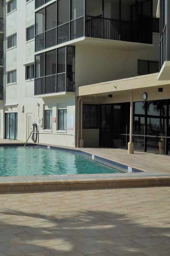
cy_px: 126
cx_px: 35
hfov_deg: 24.2
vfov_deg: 36.3
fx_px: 390
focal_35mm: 55
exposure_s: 1/800
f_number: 7.8
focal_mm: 7
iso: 125
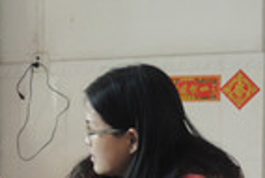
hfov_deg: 14.8
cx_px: -138
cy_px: 220
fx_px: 943
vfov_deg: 10.5
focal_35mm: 128
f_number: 3.2
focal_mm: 6.3
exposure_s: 1/20
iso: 400
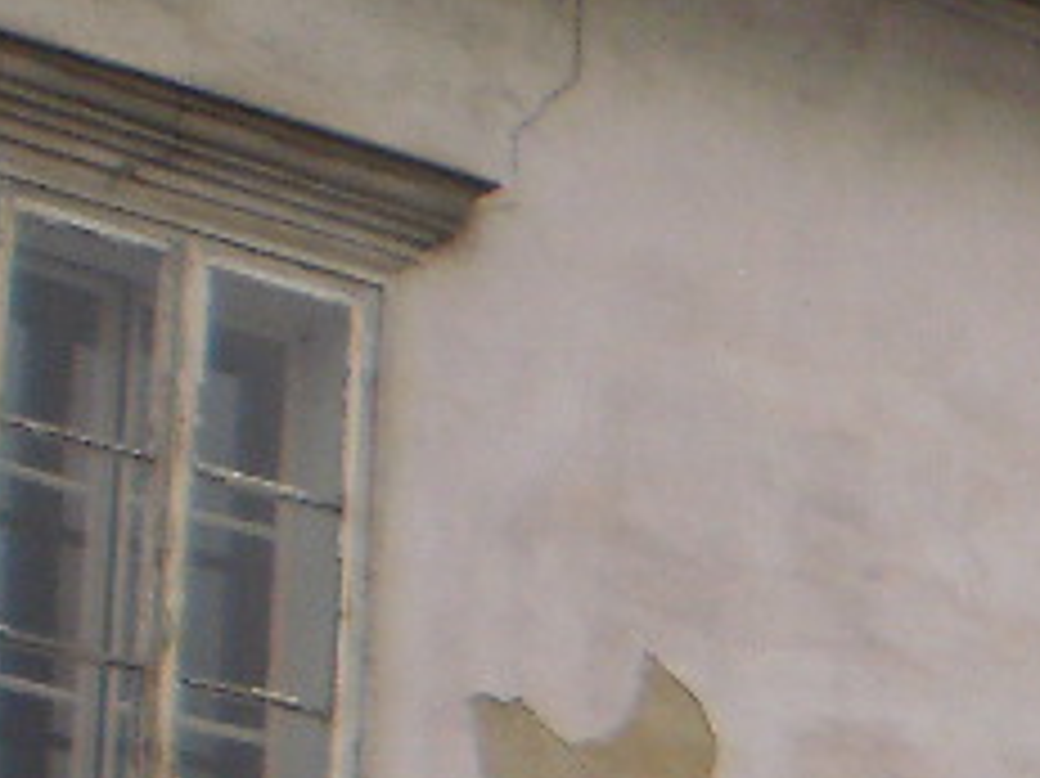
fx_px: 6336
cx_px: 2395
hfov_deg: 8.6
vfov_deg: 7.0
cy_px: 1061
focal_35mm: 211
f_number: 4.6
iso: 100
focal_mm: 6.3
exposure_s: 1/125
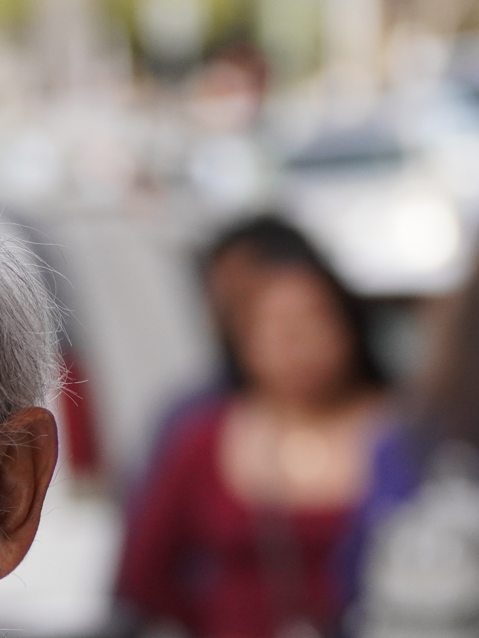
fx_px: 9856
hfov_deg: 2.8
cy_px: 478
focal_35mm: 534
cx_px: -117
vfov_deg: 3.7
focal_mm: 135
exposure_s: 1/800
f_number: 5
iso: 800
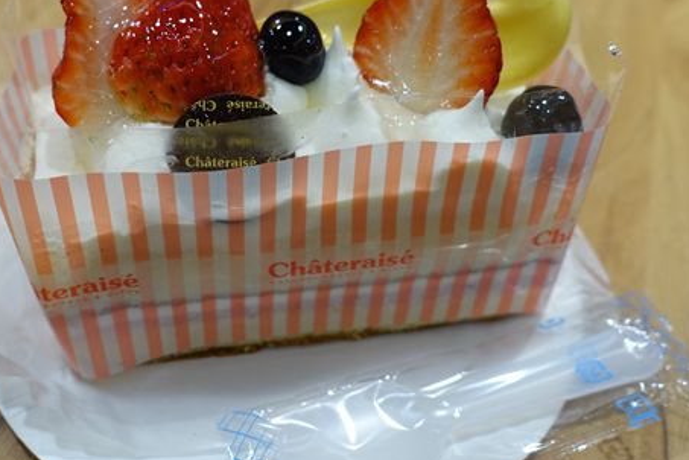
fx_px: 823
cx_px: 289
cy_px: 176
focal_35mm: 43
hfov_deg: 45.3
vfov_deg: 31.1
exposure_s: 1/60
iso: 125
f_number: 2.8
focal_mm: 10.89
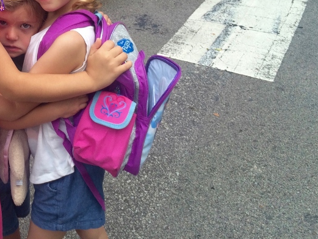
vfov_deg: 24.7
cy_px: 13
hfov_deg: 31.6
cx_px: 13
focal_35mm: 57
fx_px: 524
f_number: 2.2
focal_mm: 4.15
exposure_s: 1/100
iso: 40
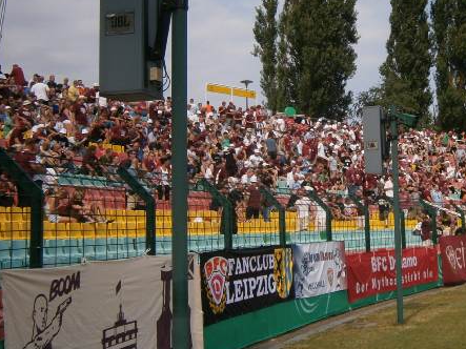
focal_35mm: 63
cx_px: 346
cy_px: 124
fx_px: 848
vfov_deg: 23.2
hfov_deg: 30.3
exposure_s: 1/2000
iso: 80
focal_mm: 5.5
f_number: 2.9
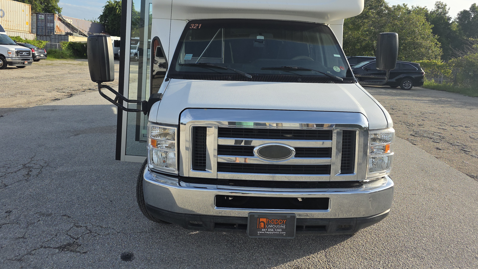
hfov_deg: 71.9
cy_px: 103
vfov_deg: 44.1
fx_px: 330
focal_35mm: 26
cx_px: 232
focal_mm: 6.3
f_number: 1.7
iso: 80
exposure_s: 1/3589
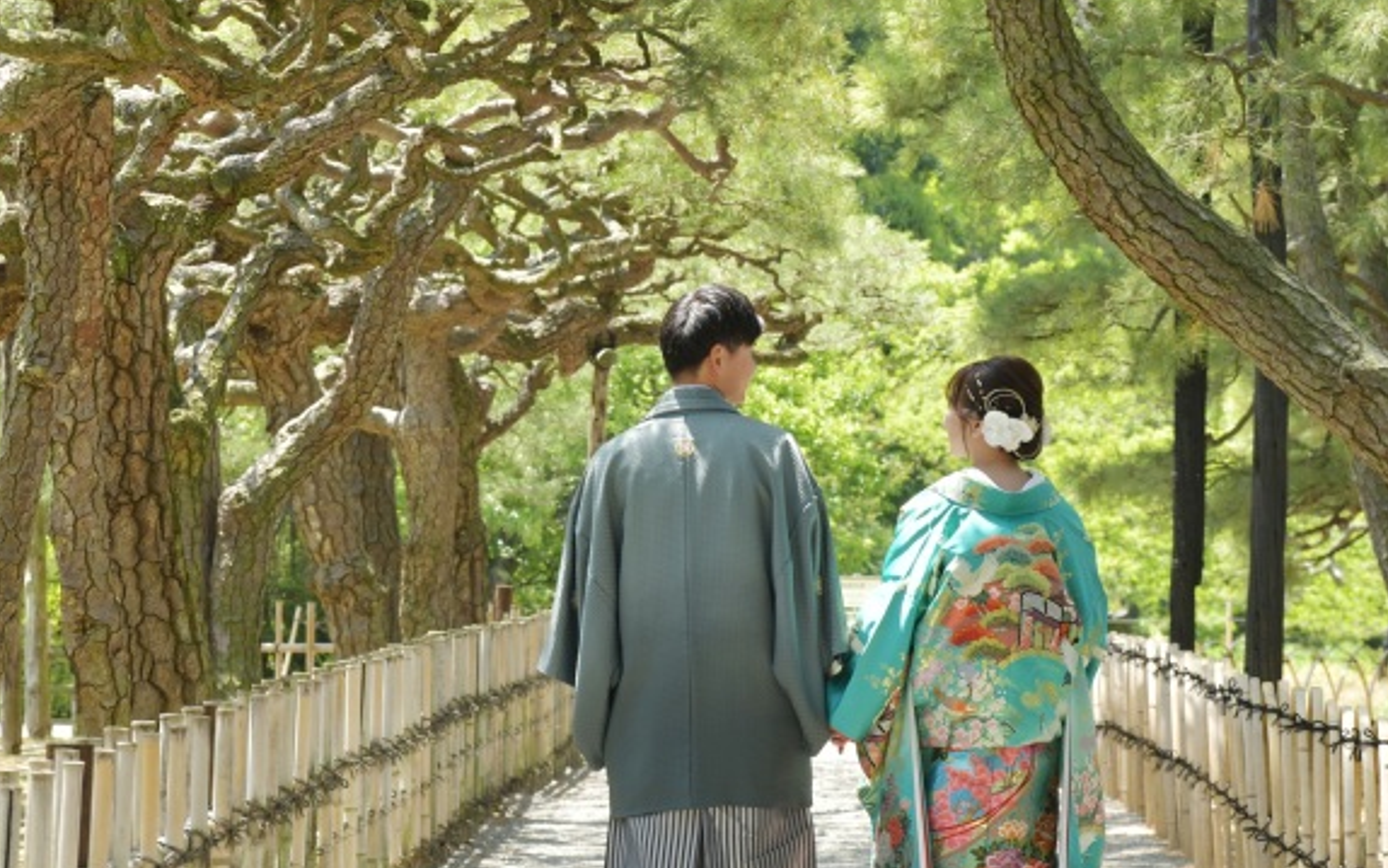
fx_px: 5637
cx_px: 740
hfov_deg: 14.0
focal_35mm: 149
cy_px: 531
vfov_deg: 8.8
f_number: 7.1
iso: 320
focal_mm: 105
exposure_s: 1/250
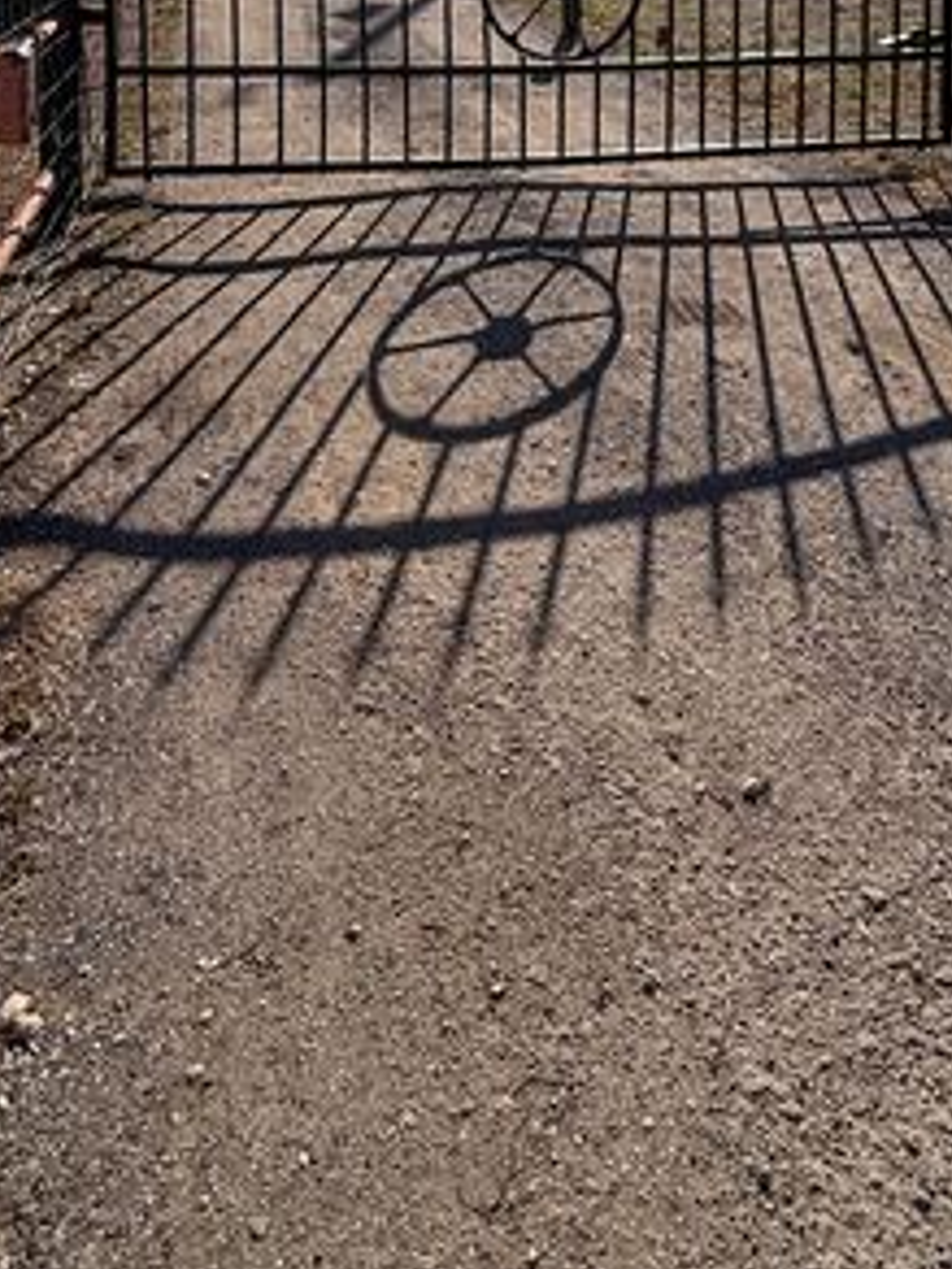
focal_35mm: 32
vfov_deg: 43.6
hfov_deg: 44.1
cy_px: -133
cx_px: 539
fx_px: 1173
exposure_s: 1/6173
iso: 50
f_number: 2.2
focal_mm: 2.22
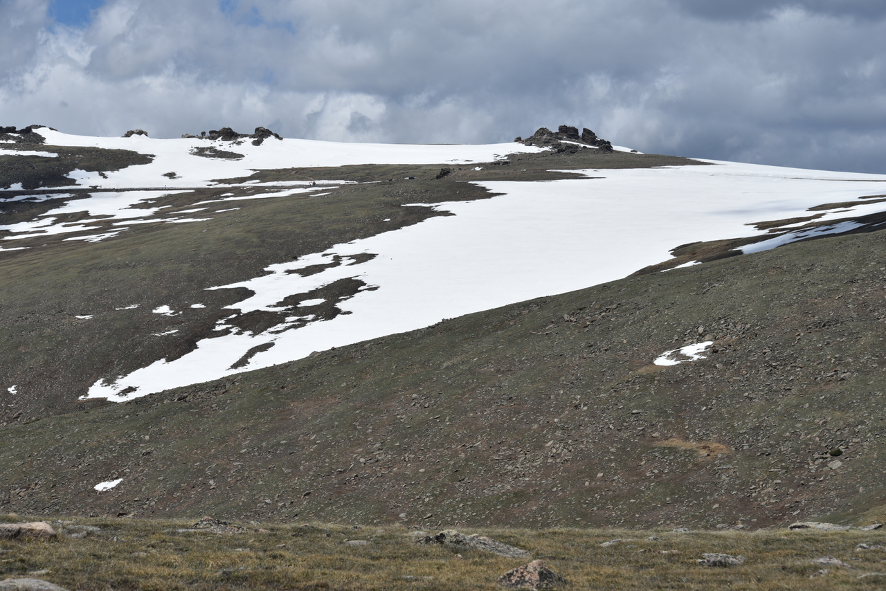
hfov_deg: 16.8
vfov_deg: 11.2
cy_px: 296
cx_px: 443
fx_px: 3003
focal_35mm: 122
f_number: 10
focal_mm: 122
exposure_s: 1/400
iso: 100
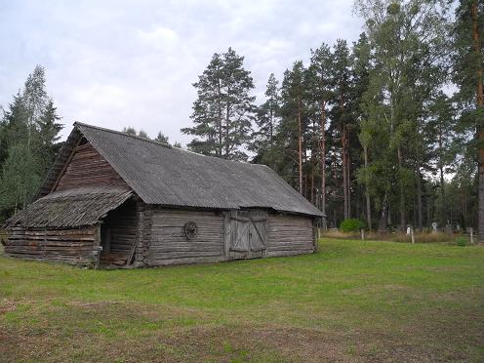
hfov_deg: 55.3
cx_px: 235
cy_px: 180
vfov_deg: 42.9
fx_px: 461
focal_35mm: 33
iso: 160
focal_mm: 6.8
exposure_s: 1/30
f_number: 2.8
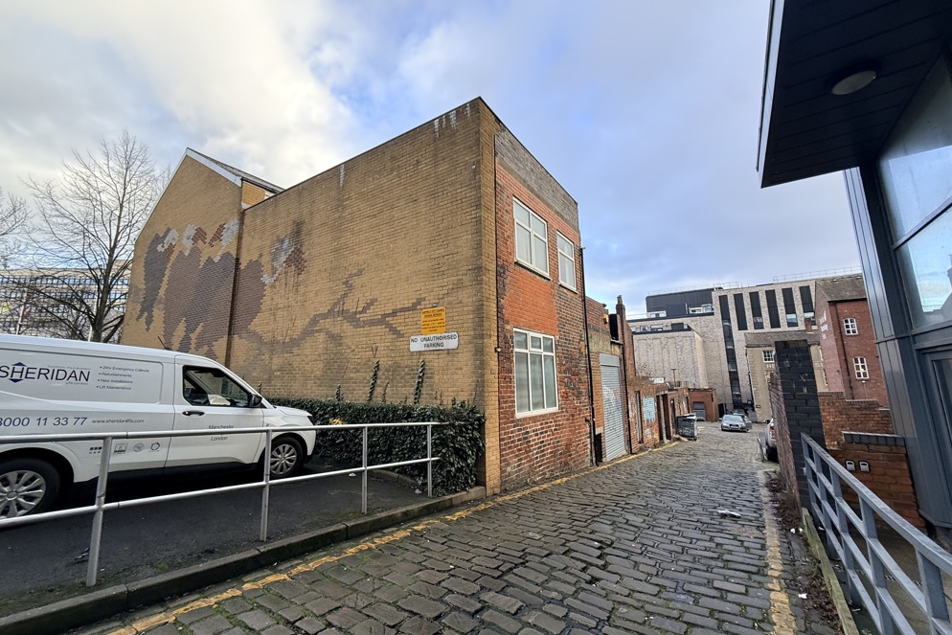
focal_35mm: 15
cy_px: 309
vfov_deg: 77.3
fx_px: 397
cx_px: 466
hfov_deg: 100.4
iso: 64
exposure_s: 1/220
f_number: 2.2
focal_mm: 2.22
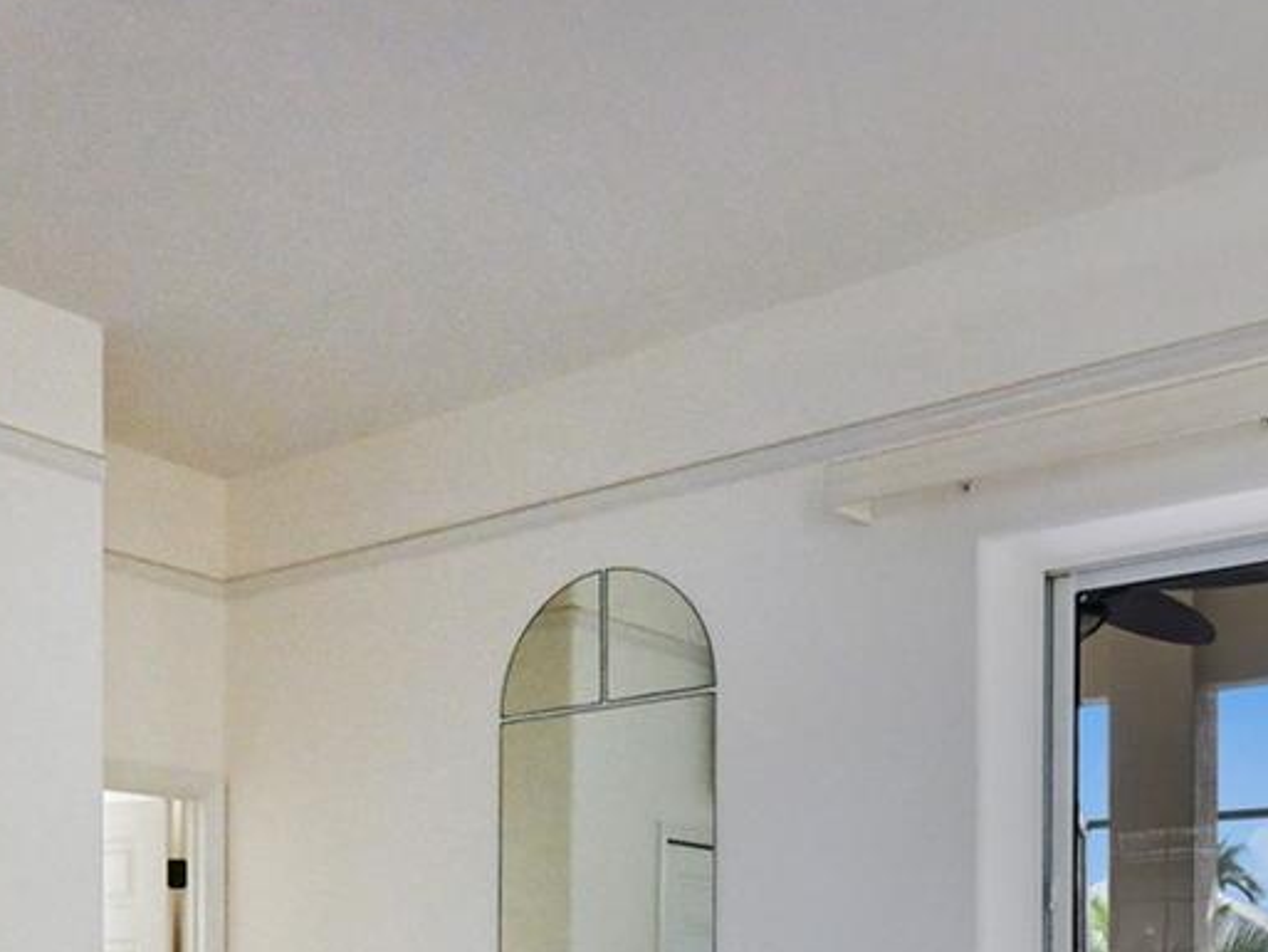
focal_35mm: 45
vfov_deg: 29.8
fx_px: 1649
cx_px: 408
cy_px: 974
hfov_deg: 41.4
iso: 3200
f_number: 8
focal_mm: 15
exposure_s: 1/125
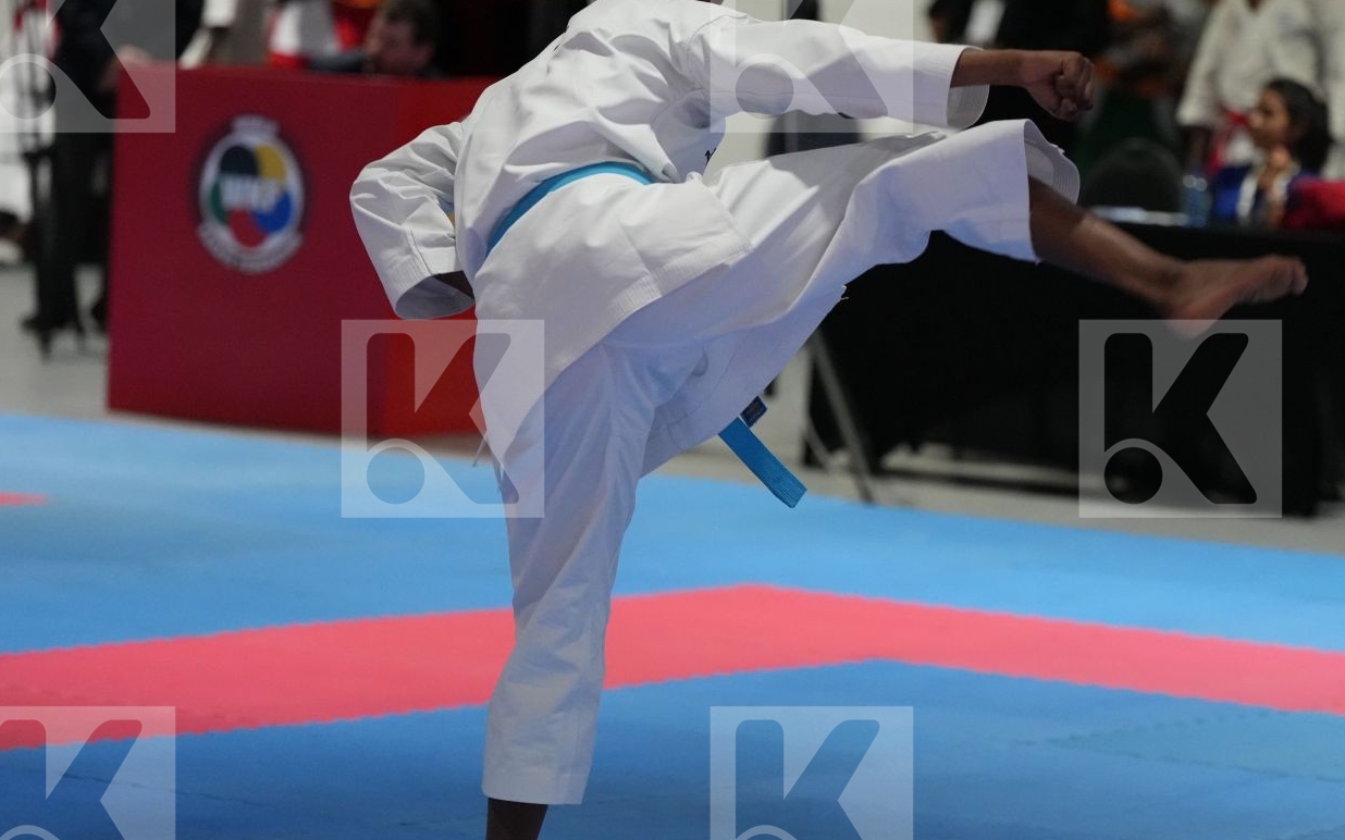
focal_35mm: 193
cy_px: 419
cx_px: 812
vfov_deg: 6.8
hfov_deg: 10.9
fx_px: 7073
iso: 4000
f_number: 2.8
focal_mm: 130
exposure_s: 1/500
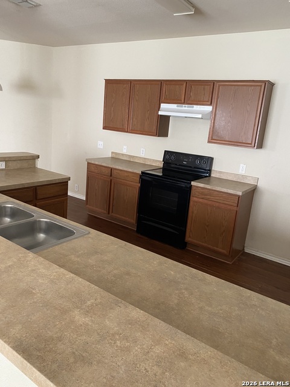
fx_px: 290
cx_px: 145
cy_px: 194
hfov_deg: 53.1
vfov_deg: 67.3
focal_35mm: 26
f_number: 1.8
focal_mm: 4.25
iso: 160
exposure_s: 1/60
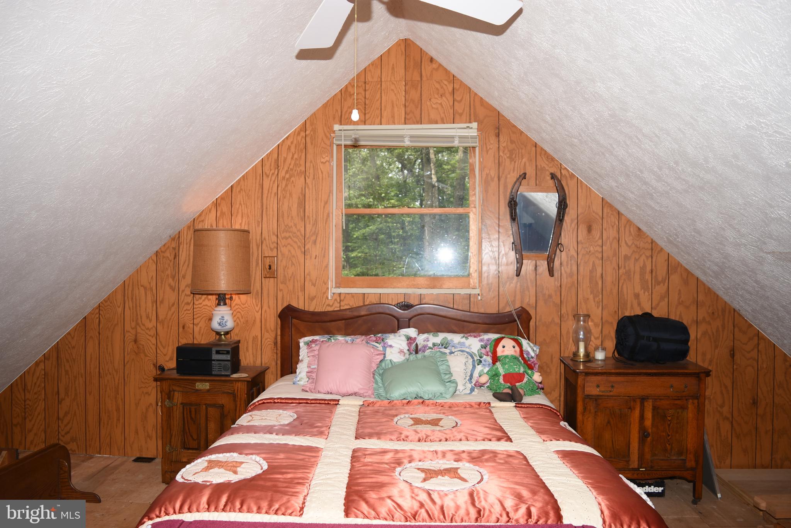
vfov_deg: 47.9
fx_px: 593
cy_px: 264
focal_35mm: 27
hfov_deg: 67.4
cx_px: 396
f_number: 3.5
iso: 100
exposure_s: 1/125
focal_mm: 18
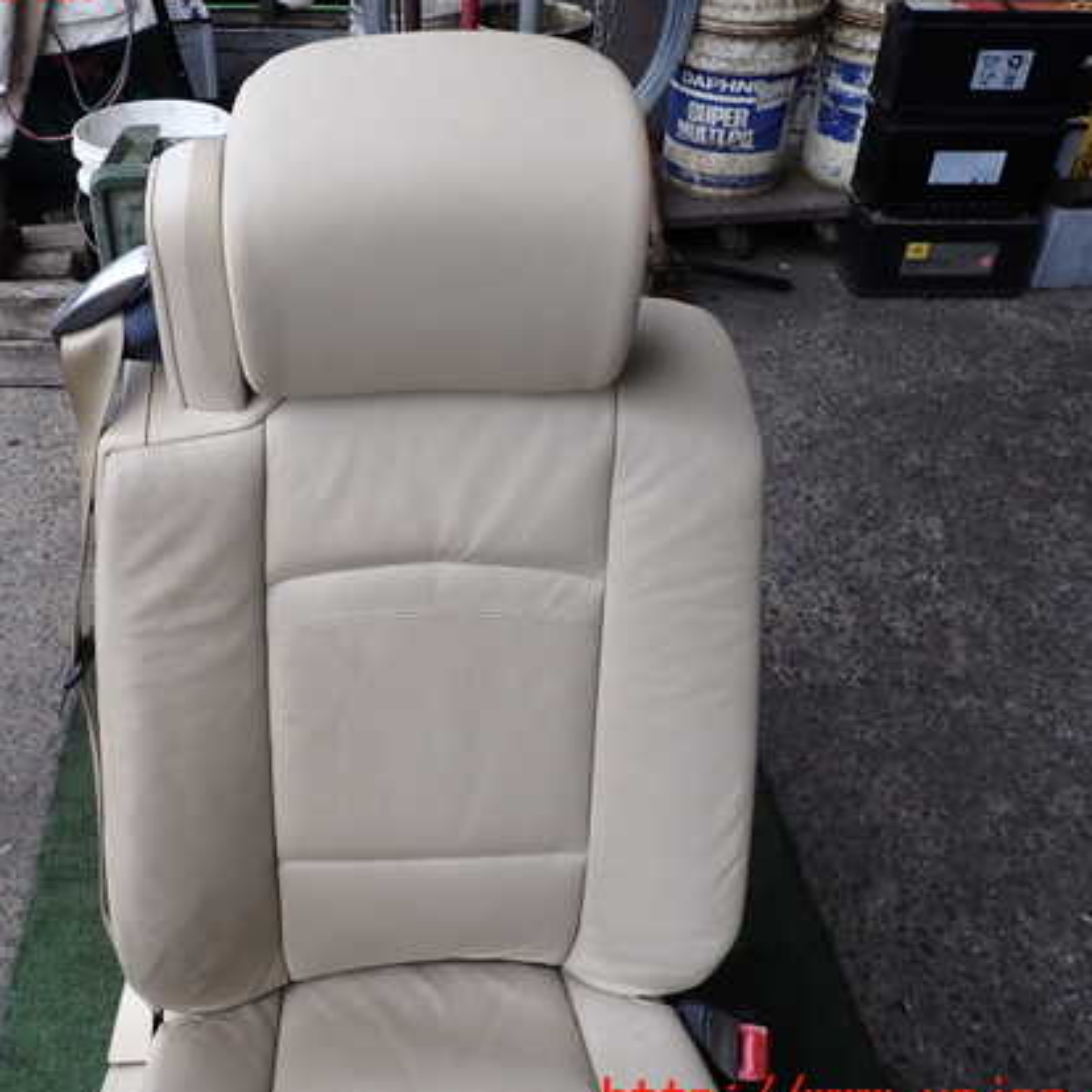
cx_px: 406
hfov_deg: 50.6
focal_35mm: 32
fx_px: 1142
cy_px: 543
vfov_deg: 51.1
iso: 100
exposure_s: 1/640
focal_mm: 4.5
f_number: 2.8
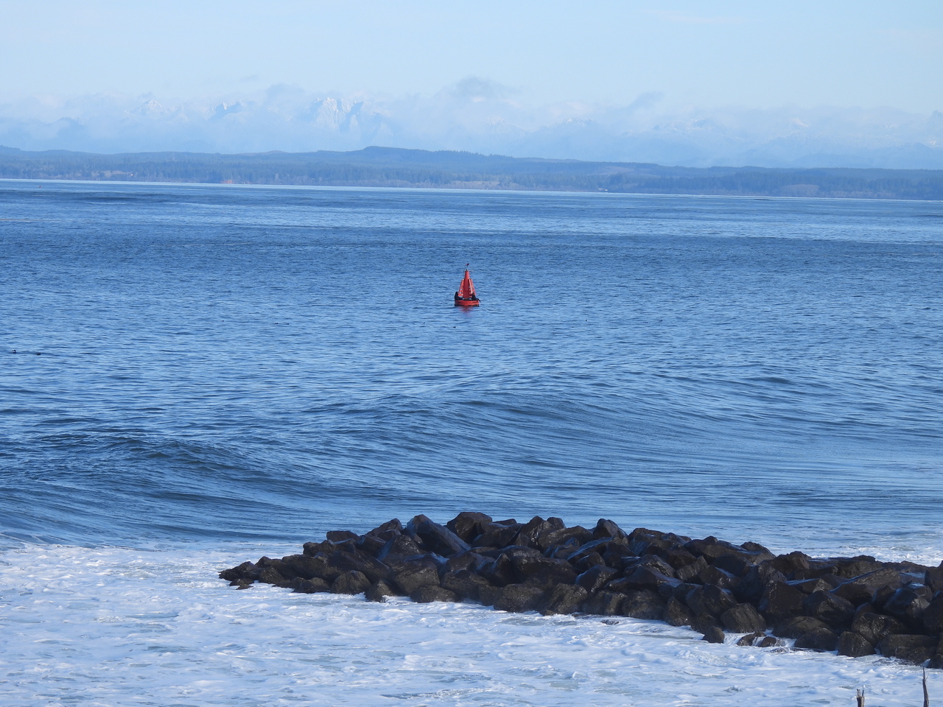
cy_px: 354
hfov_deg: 10.7
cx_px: 472
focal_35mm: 185
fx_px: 5040
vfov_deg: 8.0
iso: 100
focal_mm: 33
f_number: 4.5
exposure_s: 1/640
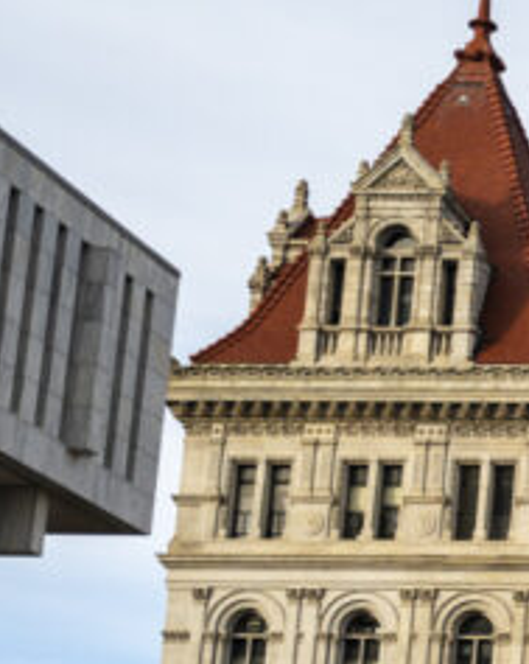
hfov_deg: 9.8
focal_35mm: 134
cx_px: 1383
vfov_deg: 14.2
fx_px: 2628
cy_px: 636
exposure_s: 1/1000
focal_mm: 33
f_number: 2.8
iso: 100
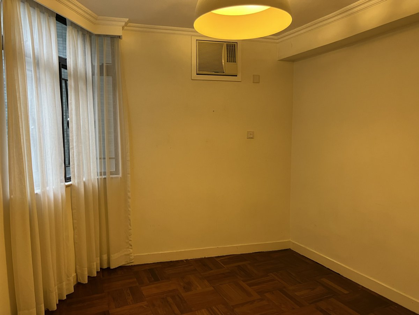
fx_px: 315
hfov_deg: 67.3
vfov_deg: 53.1
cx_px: 210
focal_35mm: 26
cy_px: 158
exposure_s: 1/50
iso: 250
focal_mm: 5.7
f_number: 1.5
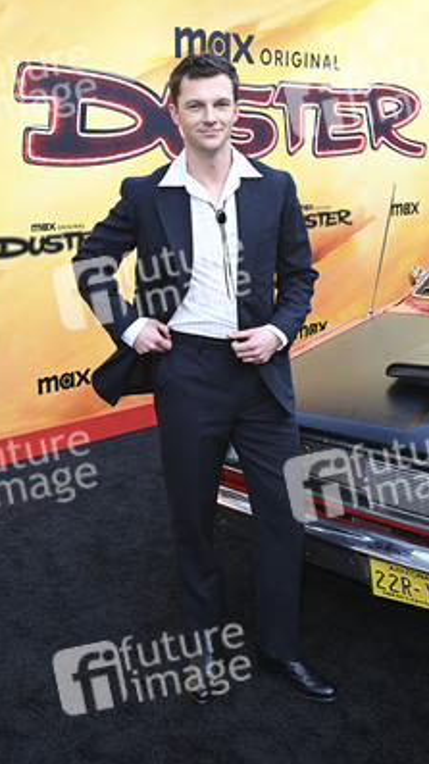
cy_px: 381
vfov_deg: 52.8
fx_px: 769
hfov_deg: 31.2
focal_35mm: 38
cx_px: 208
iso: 1250
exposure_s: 1/200
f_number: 5.6
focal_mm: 36
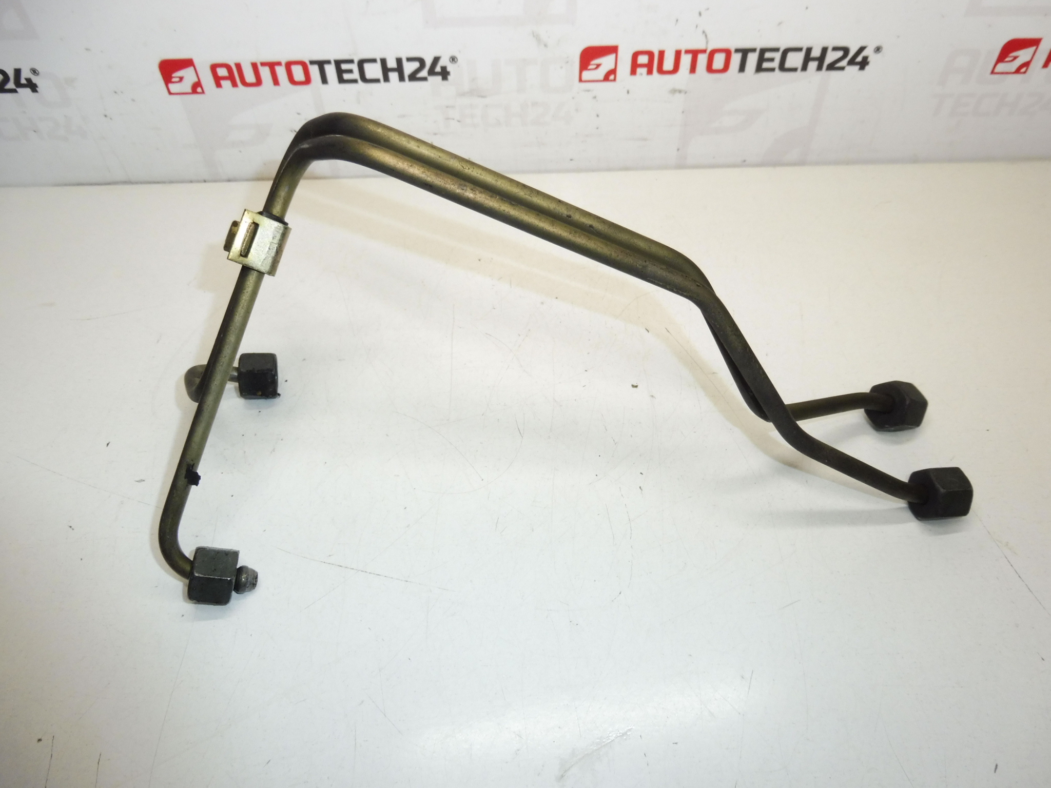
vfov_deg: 56.8
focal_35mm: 24
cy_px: 394
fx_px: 729
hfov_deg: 71.6
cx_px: 526
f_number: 3.5
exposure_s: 1/200
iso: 200
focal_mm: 4.3
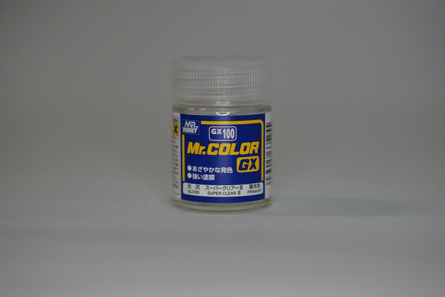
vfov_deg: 18.2
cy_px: 148
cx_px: 222
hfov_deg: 27.0
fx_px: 928
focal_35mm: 75
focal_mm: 50
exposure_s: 1/4000
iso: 3200
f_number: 2.2
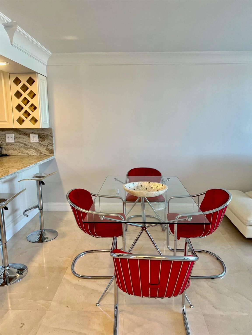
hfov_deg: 53.1
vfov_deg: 67.3
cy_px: 168
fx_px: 252
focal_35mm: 26
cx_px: 126
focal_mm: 5.7
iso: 125
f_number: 1.5
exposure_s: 1/120
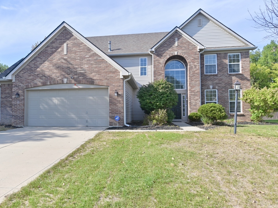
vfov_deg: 51.3
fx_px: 217
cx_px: 117
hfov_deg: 65.0
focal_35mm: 27
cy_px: 107
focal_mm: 24
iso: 320
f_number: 3.2
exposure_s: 1/2500
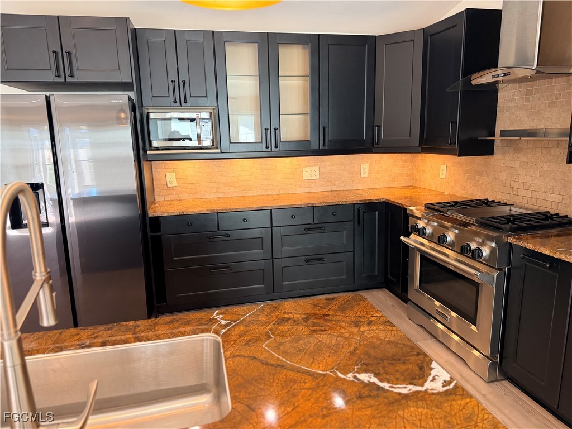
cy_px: 214
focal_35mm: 24
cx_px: 286
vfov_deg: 56.8
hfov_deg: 71.6
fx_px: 397
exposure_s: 1/120
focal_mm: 6.76
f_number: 1.78
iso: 200
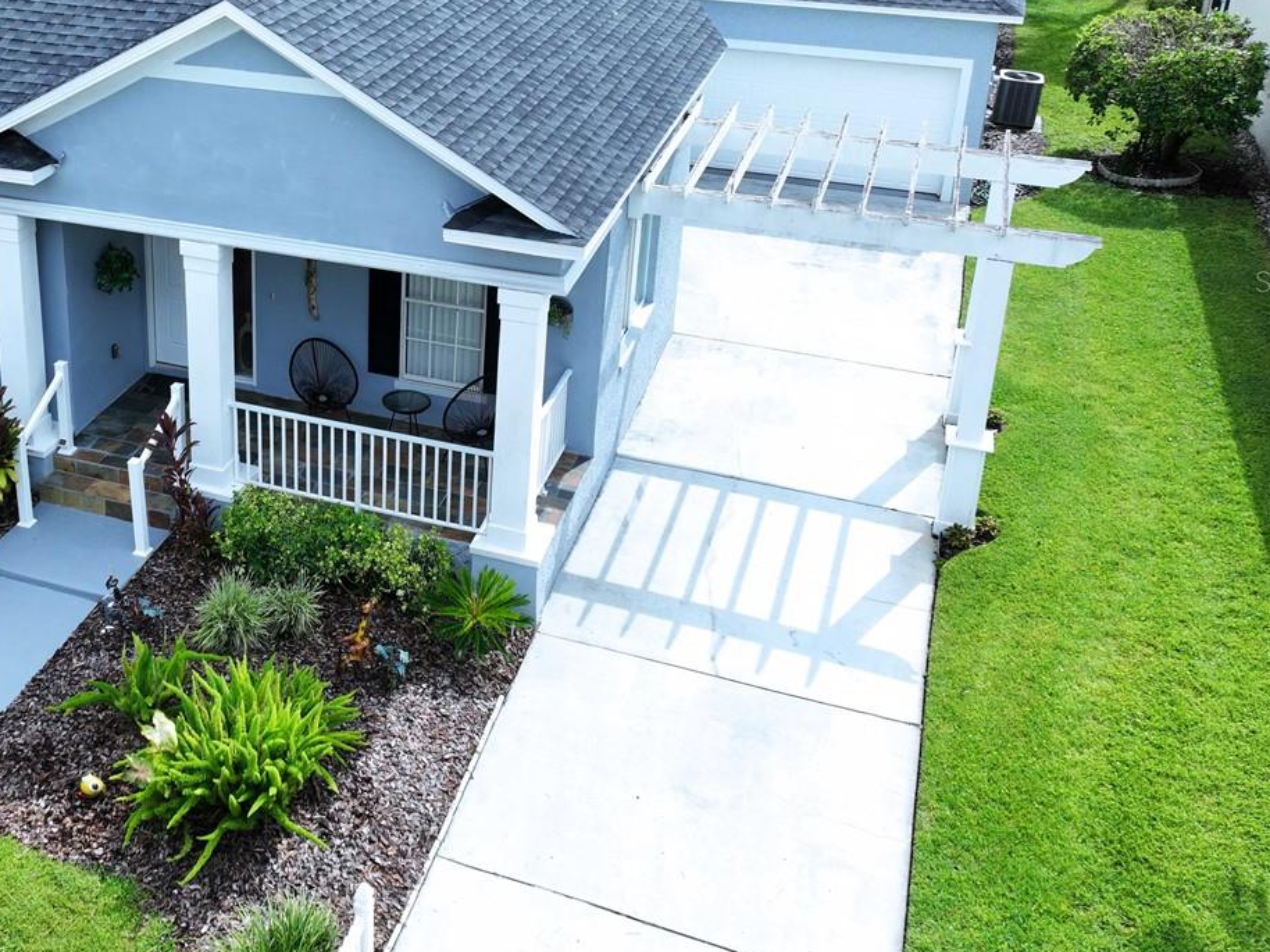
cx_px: 275
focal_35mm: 42
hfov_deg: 43.0
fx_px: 1541
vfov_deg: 33.9
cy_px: 281
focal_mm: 12.29
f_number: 3.5
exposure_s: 1/200
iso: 100
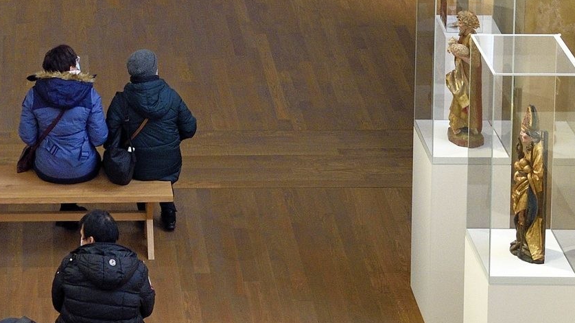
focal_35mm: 120
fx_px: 1829
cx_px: 47
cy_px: -387
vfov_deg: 9.3
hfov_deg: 17.6
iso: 1600
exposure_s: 1/15
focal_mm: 40
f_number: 7.1
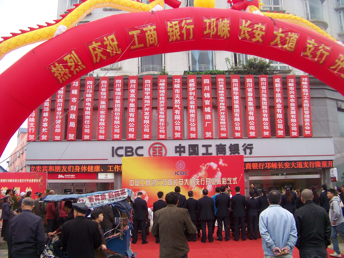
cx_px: 172
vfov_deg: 39.7
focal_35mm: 36
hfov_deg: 51.4
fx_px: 358
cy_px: 129
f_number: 2.8
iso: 67
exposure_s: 1/160
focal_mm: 5.85
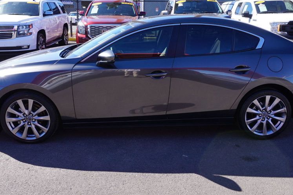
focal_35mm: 33
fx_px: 268
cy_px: 80
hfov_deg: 57.2
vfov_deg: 39.8
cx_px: 151
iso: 100
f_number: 8
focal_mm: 16
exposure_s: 1/80
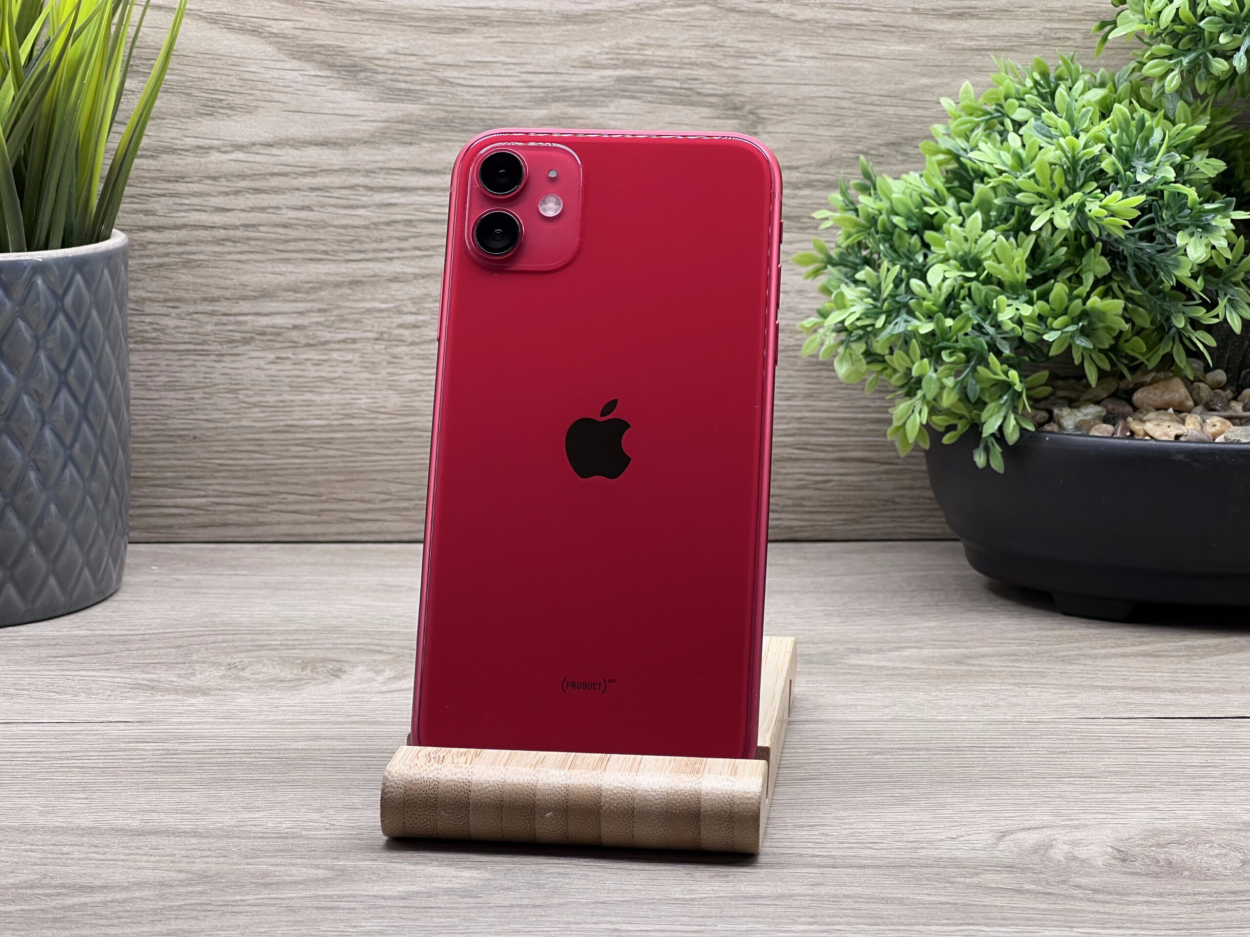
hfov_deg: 25.3
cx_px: 625
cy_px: 468
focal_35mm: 77
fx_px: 2781
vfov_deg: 19.1
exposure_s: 1/100
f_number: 2.8
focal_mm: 9
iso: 100
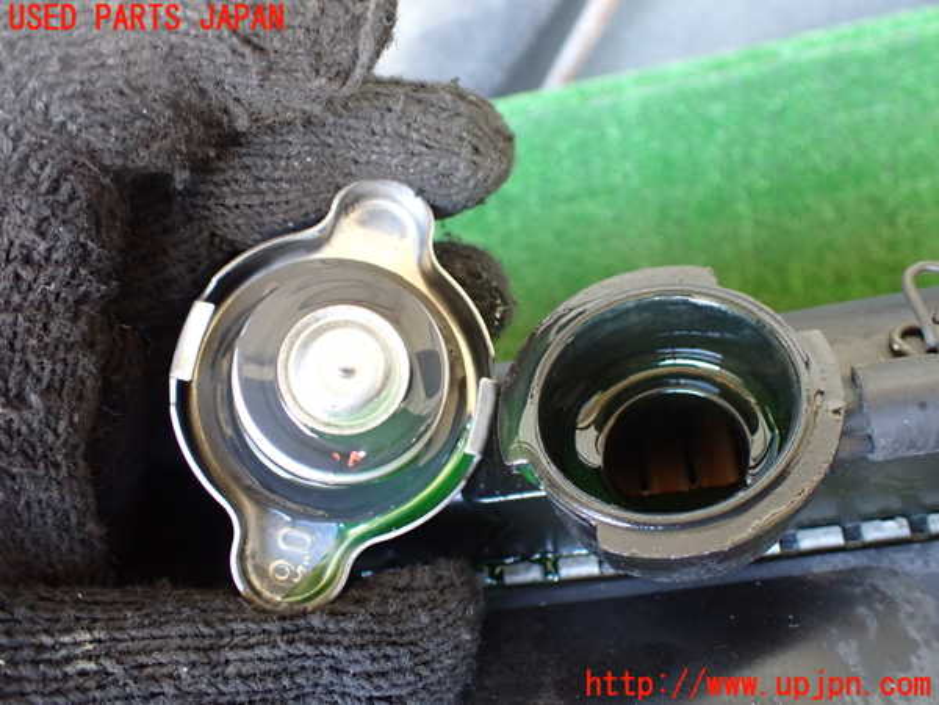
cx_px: 470
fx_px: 814
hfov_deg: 60.0
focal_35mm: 30
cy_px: 352
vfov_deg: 46.8
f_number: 2.3
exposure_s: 1/50
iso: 800
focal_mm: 5.4
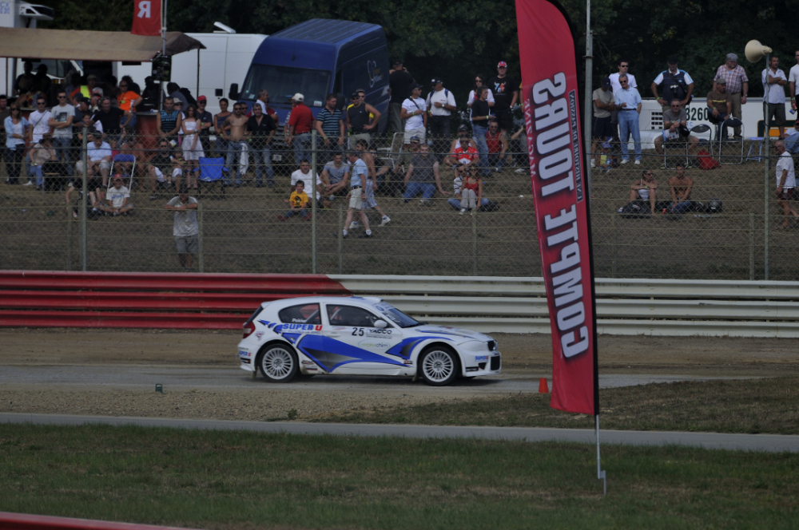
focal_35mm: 450
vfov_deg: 3.0
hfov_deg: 4.6
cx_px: 400
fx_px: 9974
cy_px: 265
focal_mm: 300
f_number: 5.6
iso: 200
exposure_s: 1/1000
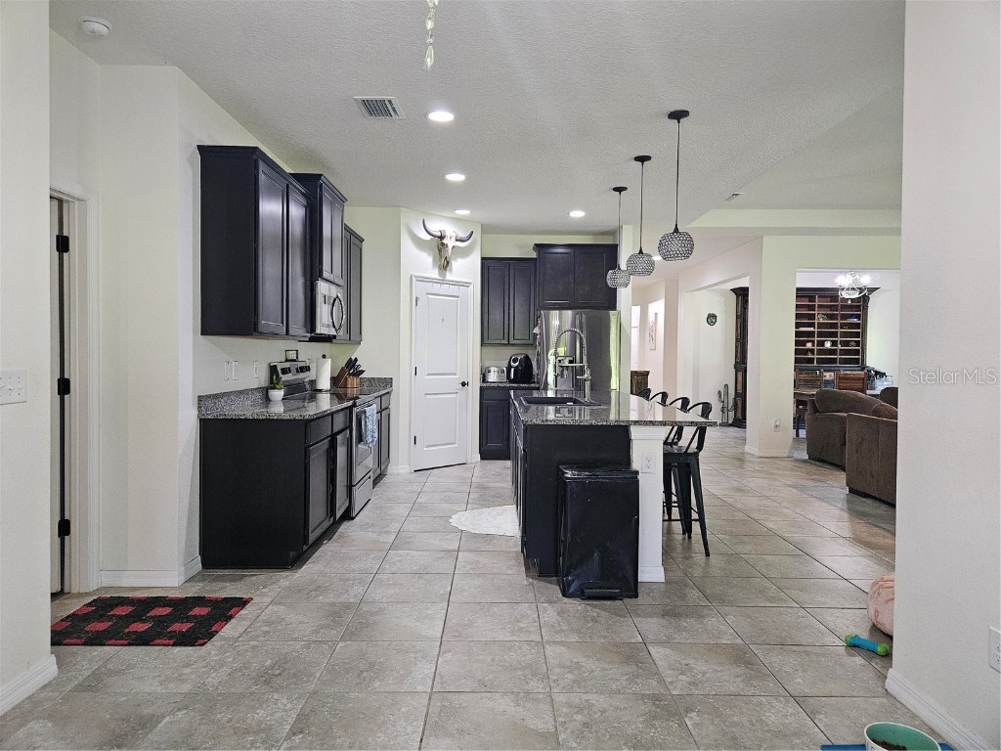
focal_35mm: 23
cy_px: 376
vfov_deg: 58.9
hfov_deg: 73.9
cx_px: 500
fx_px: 665
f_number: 1.8
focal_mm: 5.4
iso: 800
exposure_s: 1/120
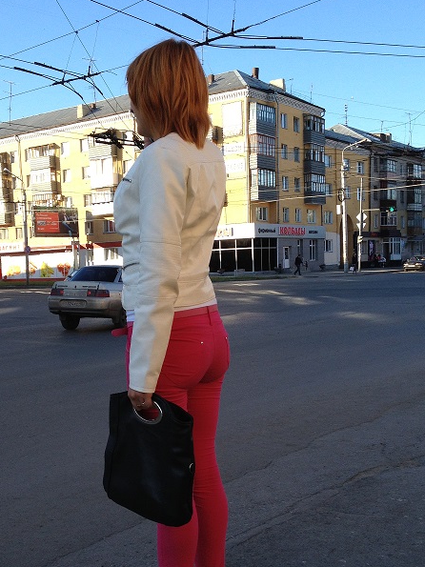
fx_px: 786
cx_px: 184
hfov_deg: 30.2
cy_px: 333
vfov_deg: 39.5
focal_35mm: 48
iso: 50
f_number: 2.4
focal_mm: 4.28
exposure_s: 1/673
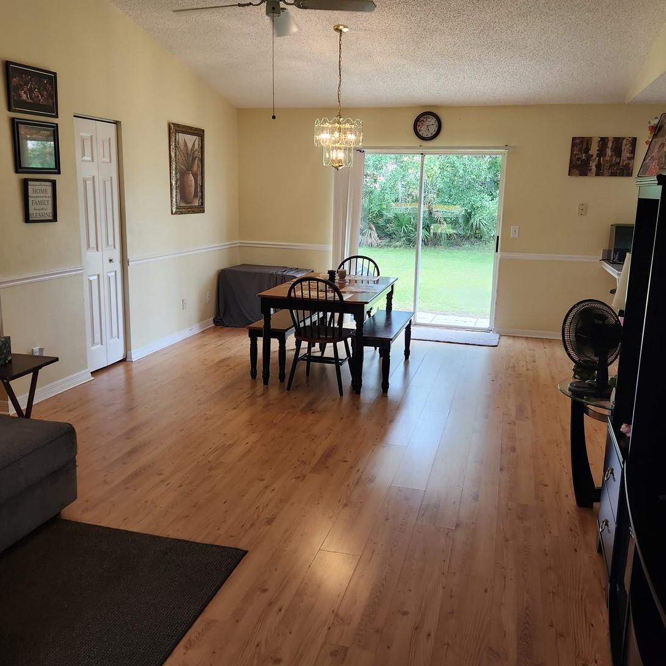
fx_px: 653
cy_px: 321
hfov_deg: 54.0
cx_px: 338
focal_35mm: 30
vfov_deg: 54.0
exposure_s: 1/120
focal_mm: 5.4
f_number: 1.8
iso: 100
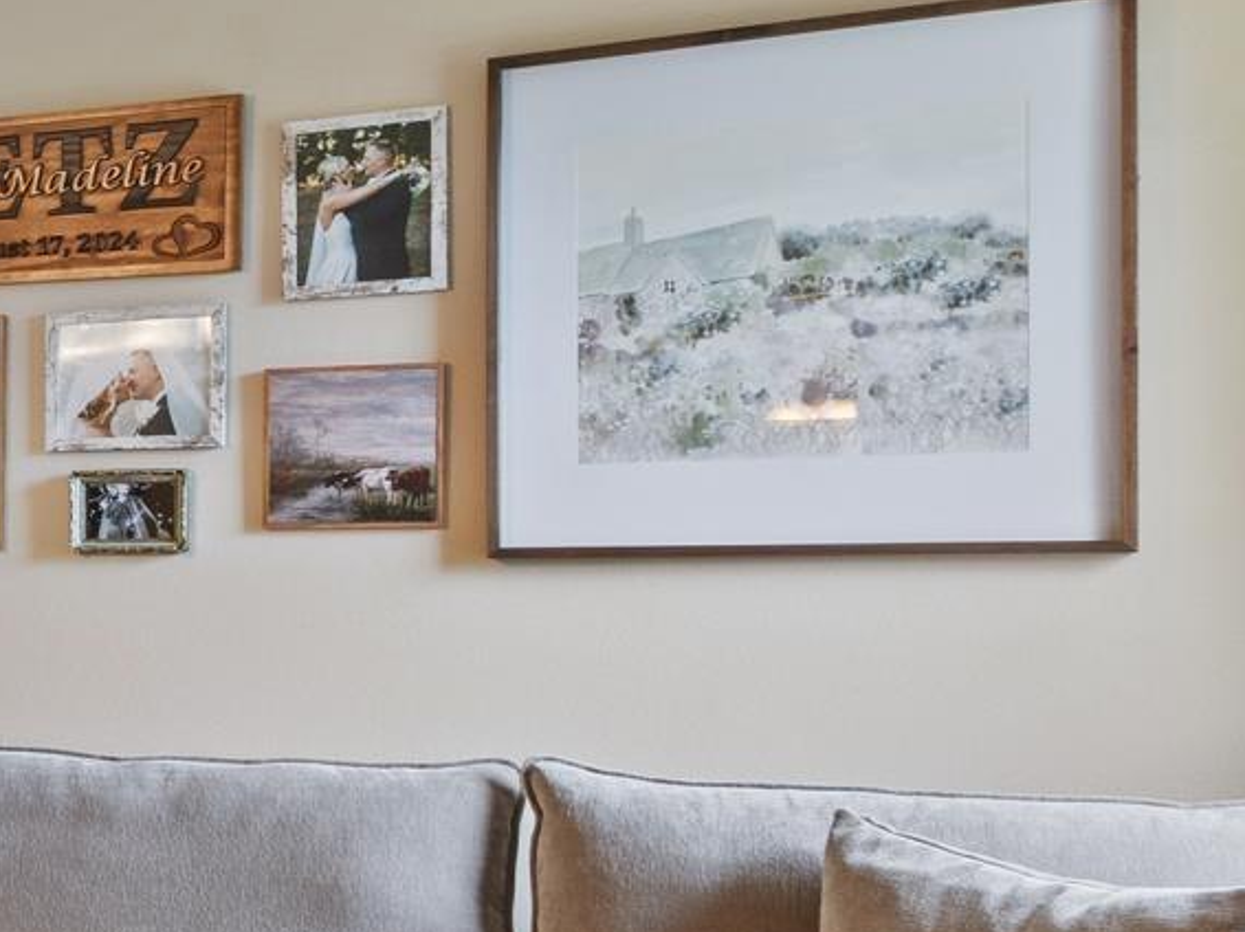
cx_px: -966
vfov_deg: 20.9
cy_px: 579
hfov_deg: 20.3
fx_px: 2521
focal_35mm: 70
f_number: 9
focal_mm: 11
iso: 250
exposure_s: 1/1.25
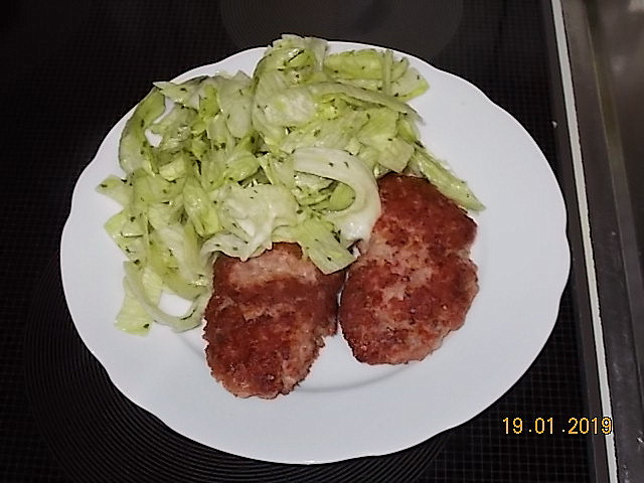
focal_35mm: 50
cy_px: 242
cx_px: 322
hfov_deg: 38.2
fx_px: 930
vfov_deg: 29.1
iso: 200
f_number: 4.5
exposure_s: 1/30
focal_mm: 9
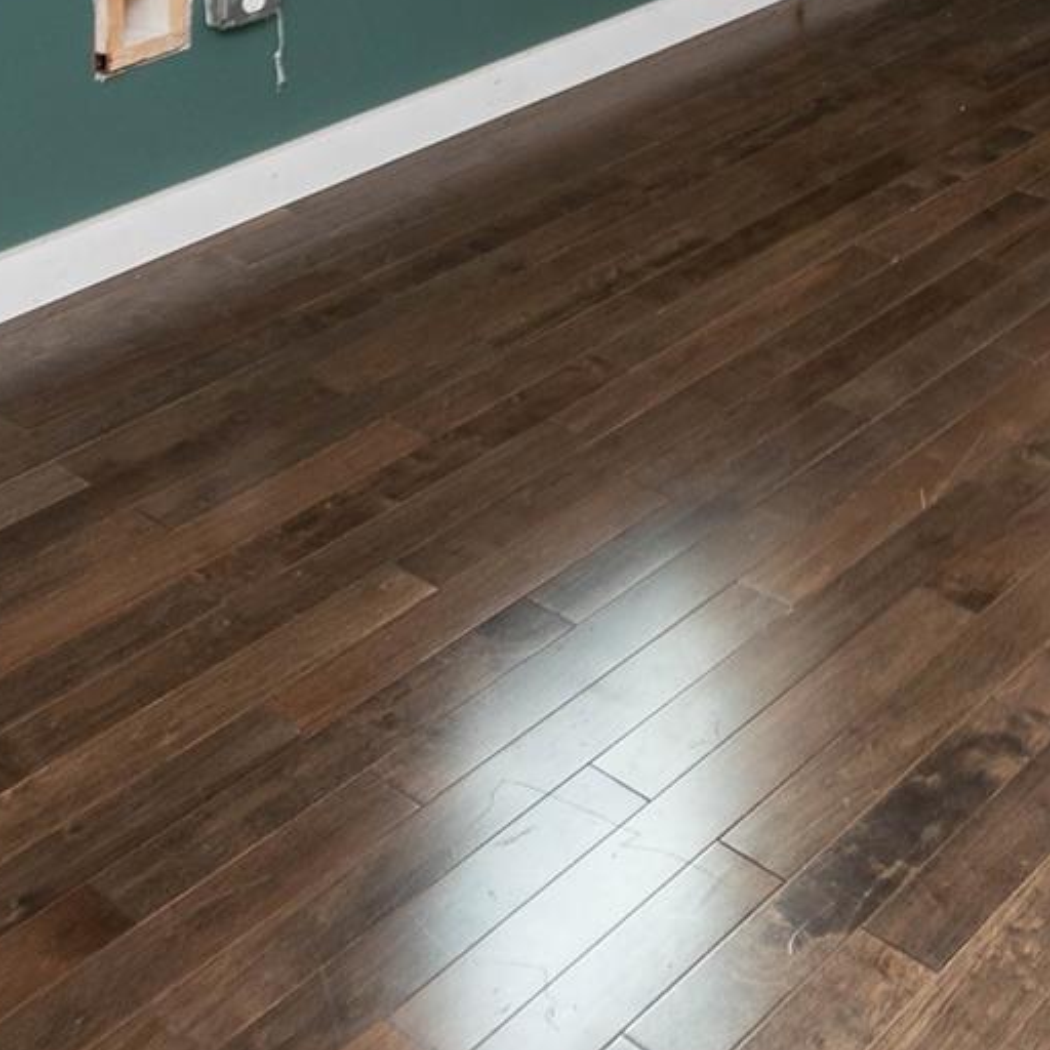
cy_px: -340
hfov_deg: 30.7
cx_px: 1085
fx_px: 1750
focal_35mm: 51
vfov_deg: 27.5
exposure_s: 1/60
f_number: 5
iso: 320
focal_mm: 10
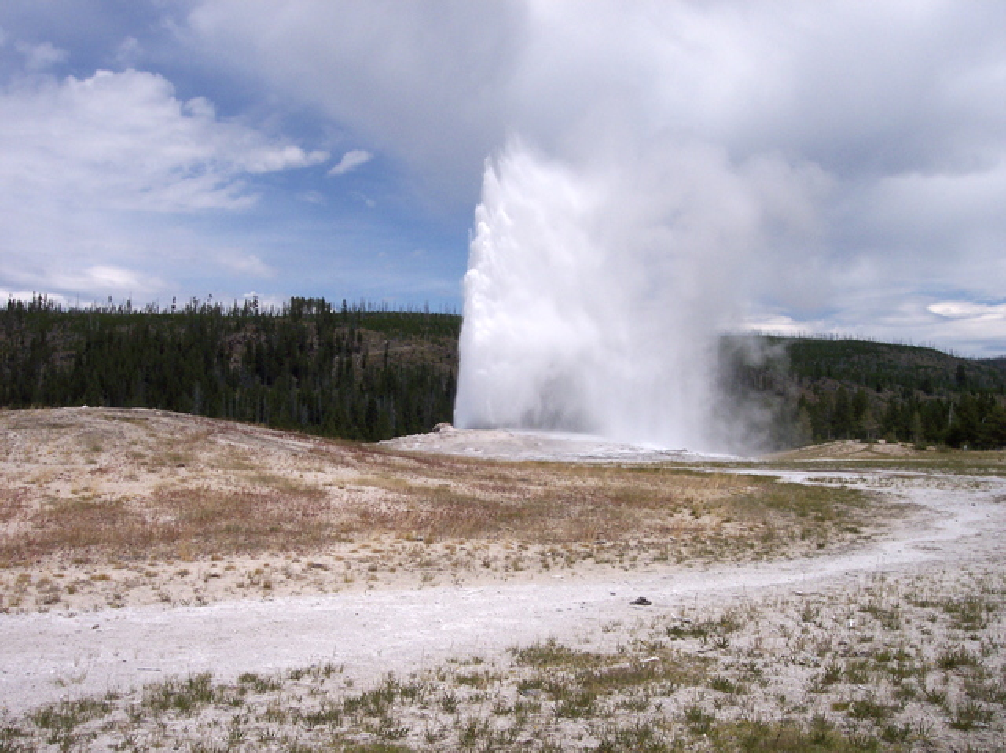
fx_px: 1104
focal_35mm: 38
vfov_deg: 37.7
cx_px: 503
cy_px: 376
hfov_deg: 49.0
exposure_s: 1/1000
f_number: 4.8
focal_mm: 8
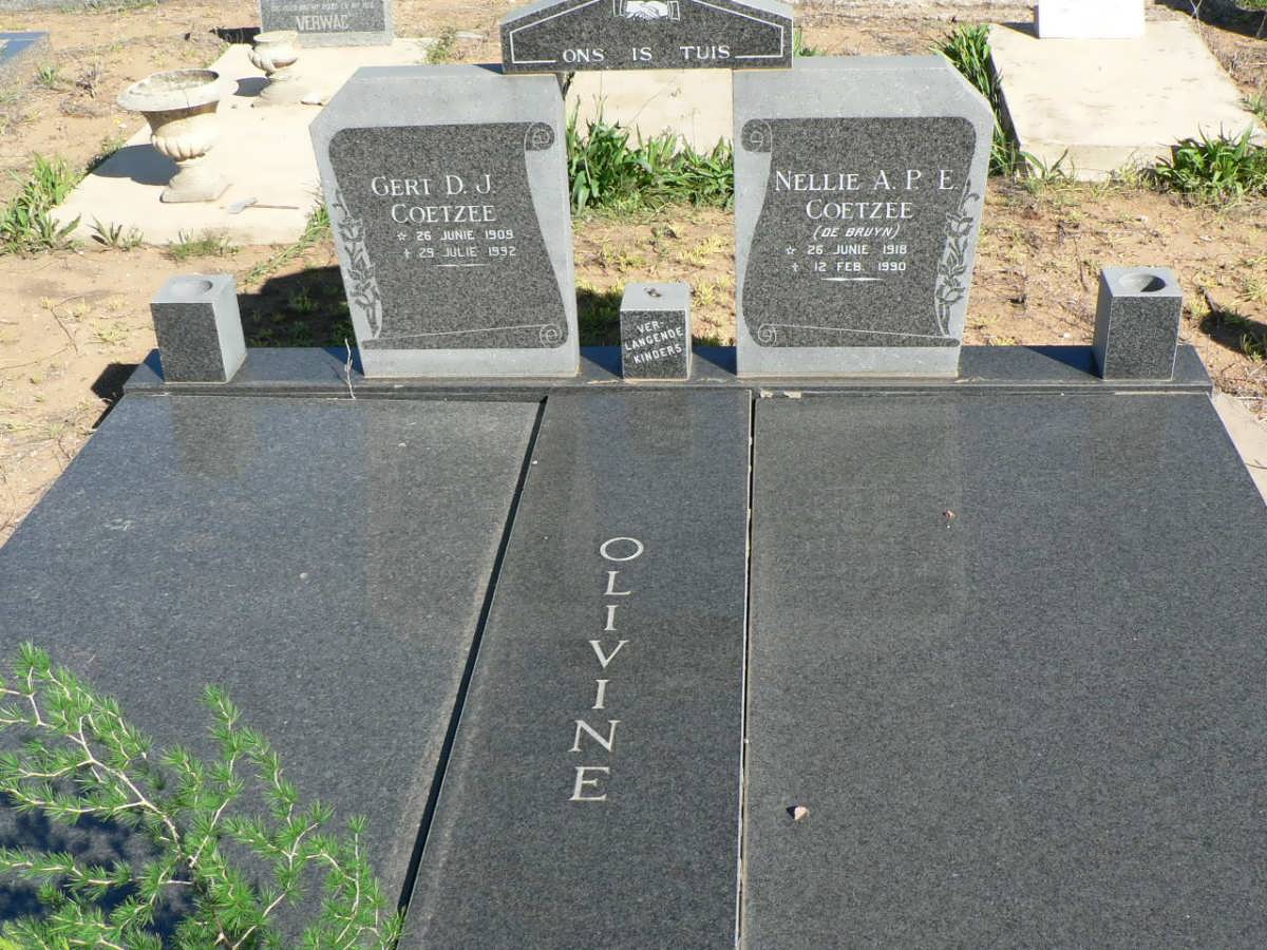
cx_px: 634
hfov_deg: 44.8
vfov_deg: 34.3
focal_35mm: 42
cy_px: 475
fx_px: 1537
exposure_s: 1/320
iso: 100
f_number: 5
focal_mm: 6.9
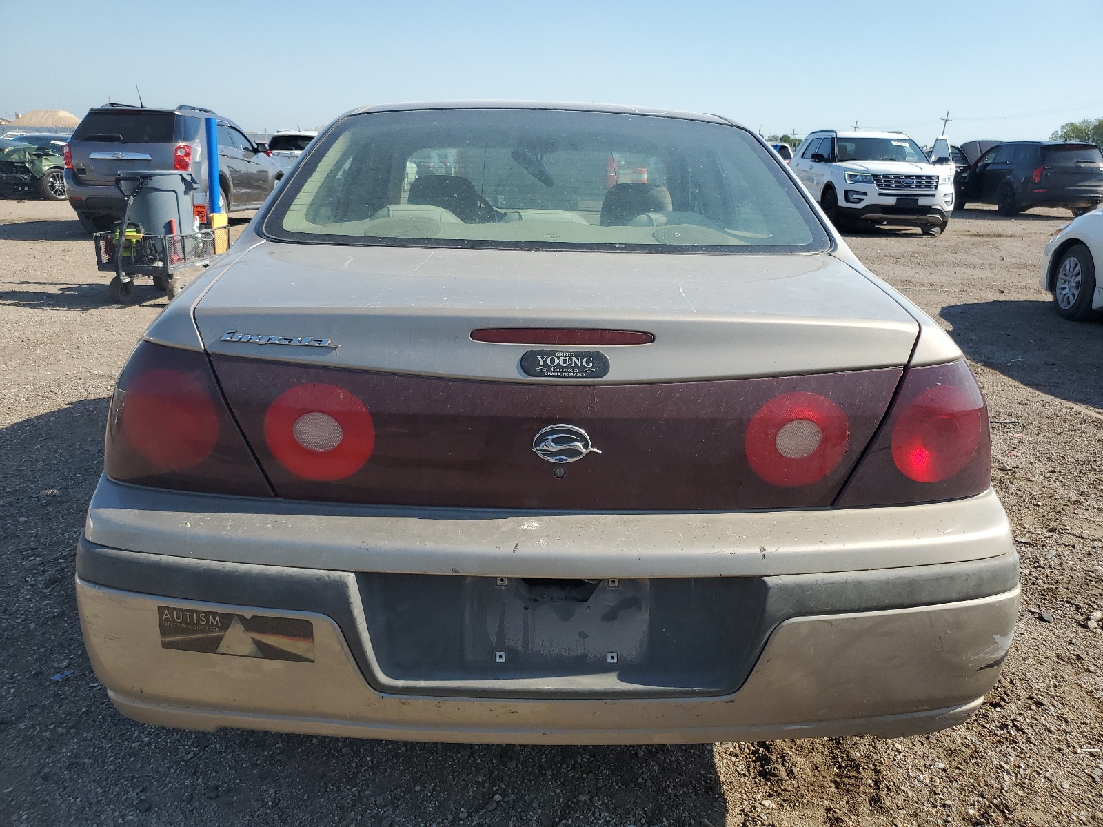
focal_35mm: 26
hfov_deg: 67.3
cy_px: 414
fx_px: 828
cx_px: 552
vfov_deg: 53.1
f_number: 1.5
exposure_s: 1/2500
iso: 50
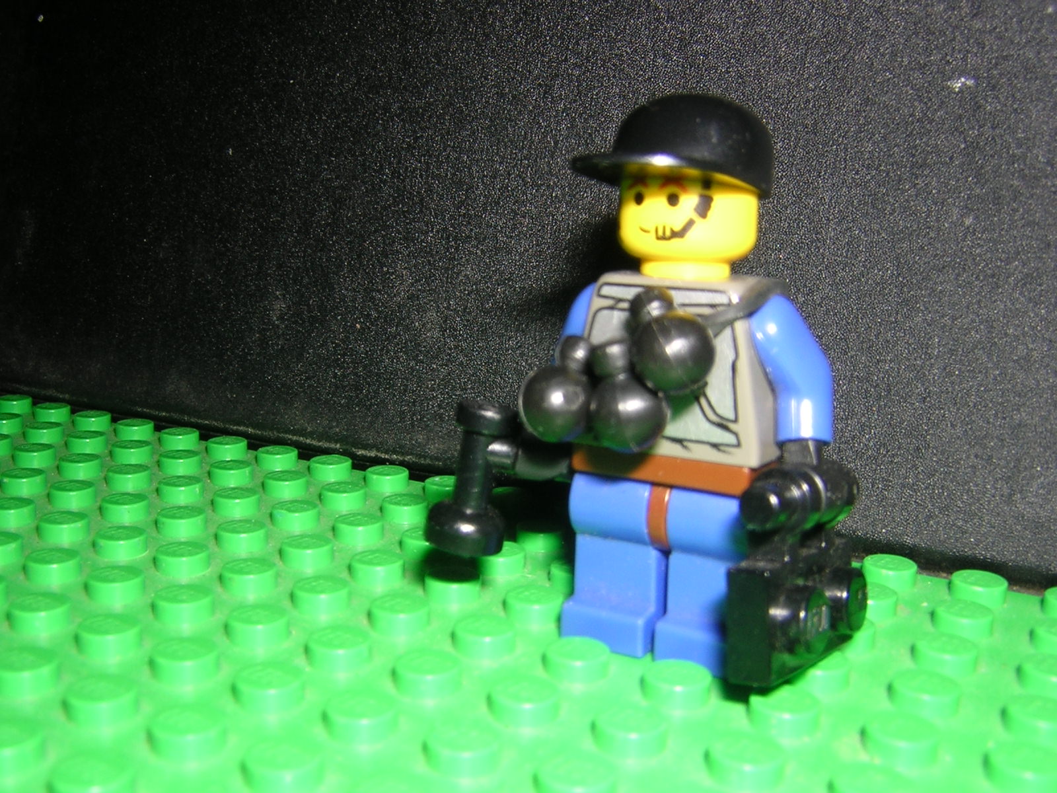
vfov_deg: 39.7
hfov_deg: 51.4
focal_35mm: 36
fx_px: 1099
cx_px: 528
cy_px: 396
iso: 100
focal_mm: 4.7
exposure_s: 1/60.1
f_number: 5.2
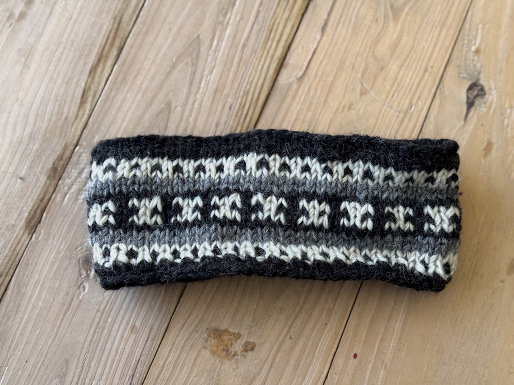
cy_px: 192
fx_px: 713
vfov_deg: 30.3
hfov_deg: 39.7
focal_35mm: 48
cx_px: 257
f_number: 1.78
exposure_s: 1/164
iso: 100
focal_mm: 6.76
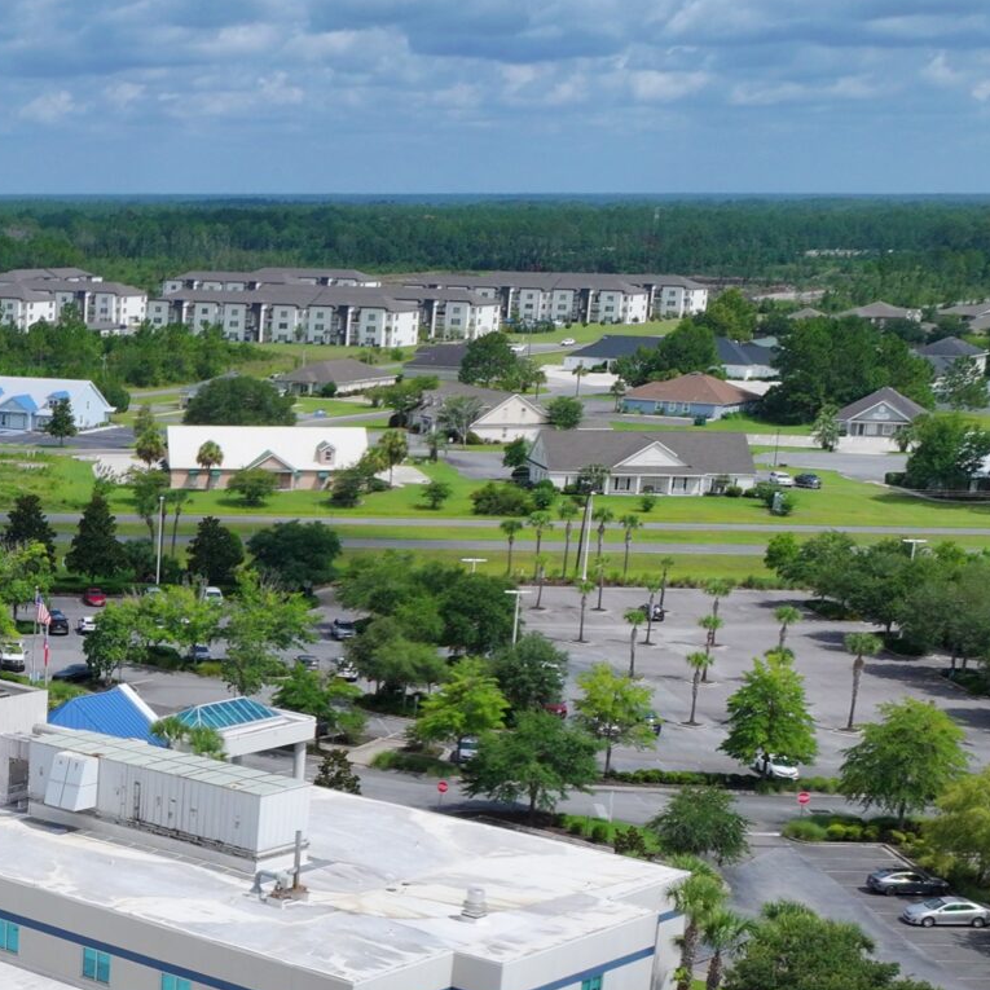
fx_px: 2297
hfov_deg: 21.8
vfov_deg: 23.8
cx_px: -308
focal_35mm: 71
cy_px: 855
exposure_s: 1/500
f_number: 8
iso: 100
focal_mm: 12.29
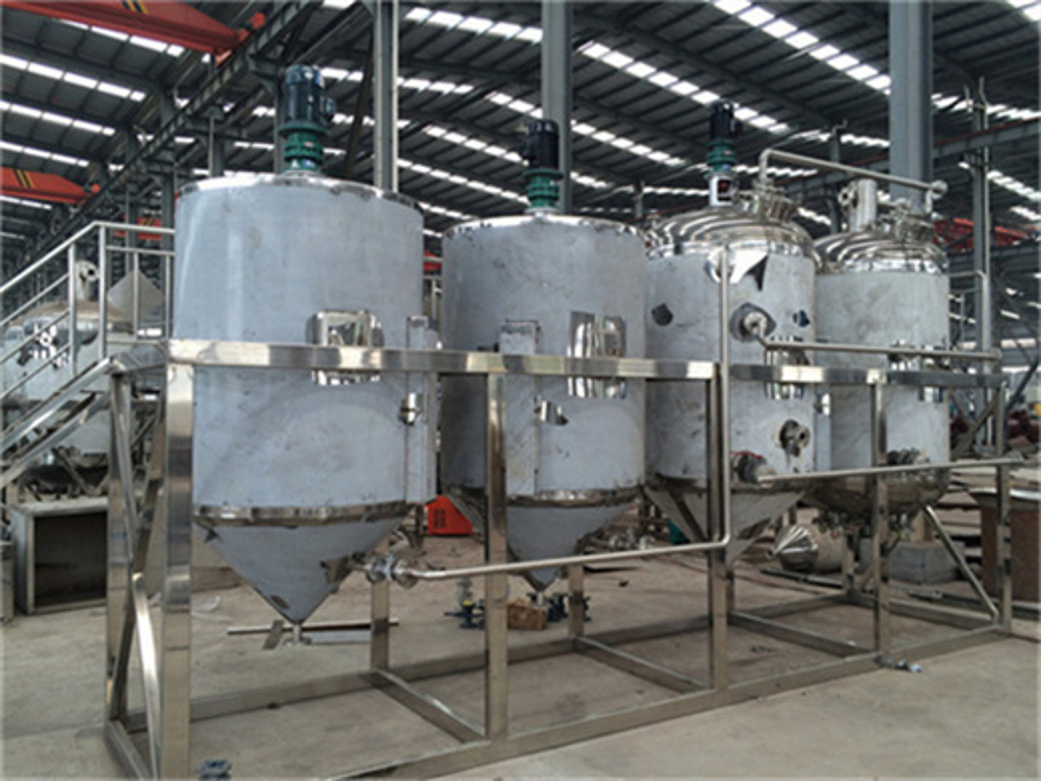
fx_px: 872
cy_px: 390
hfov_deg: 61.7
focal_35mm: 29
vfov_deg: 48.2
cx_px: 520
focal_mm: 4.15
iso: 32
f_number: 2.2
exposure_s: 1/115
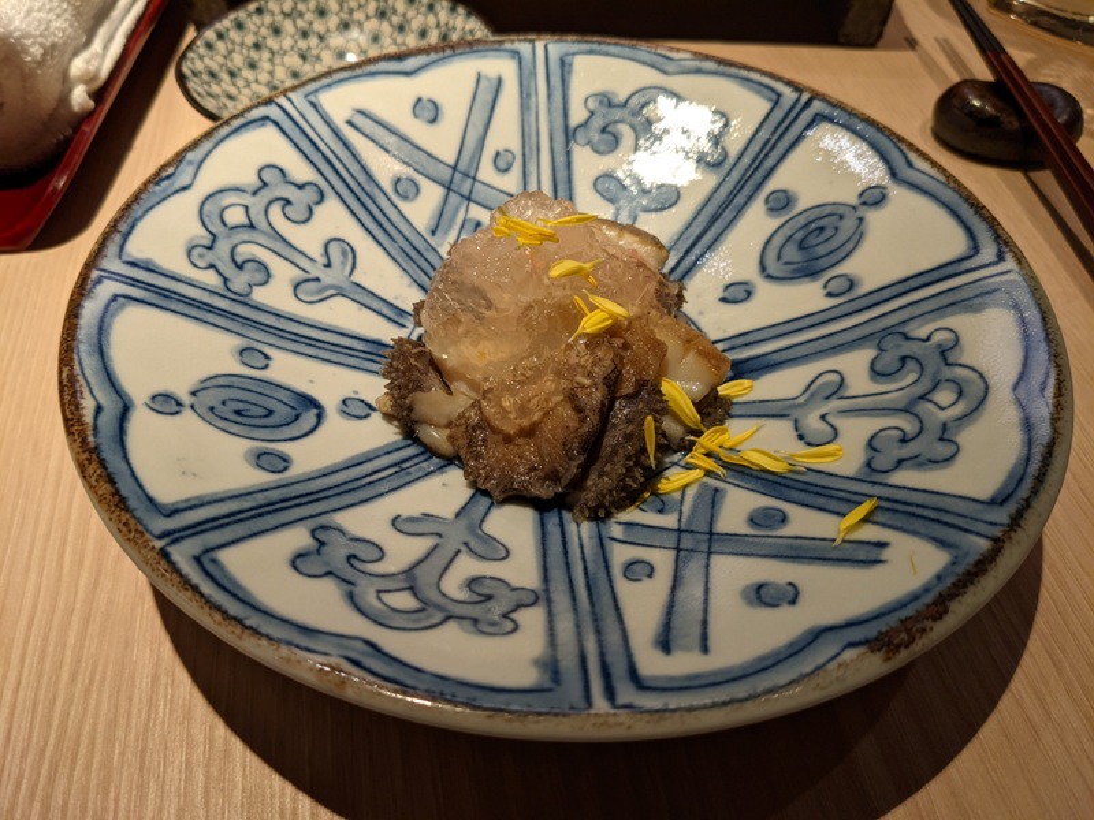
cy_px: 410
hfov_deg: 65.3
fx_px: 853
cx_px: 547
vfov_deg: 51.4
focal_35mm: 27
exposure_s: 1/120
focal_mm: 4.38
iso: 67
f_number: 1.73
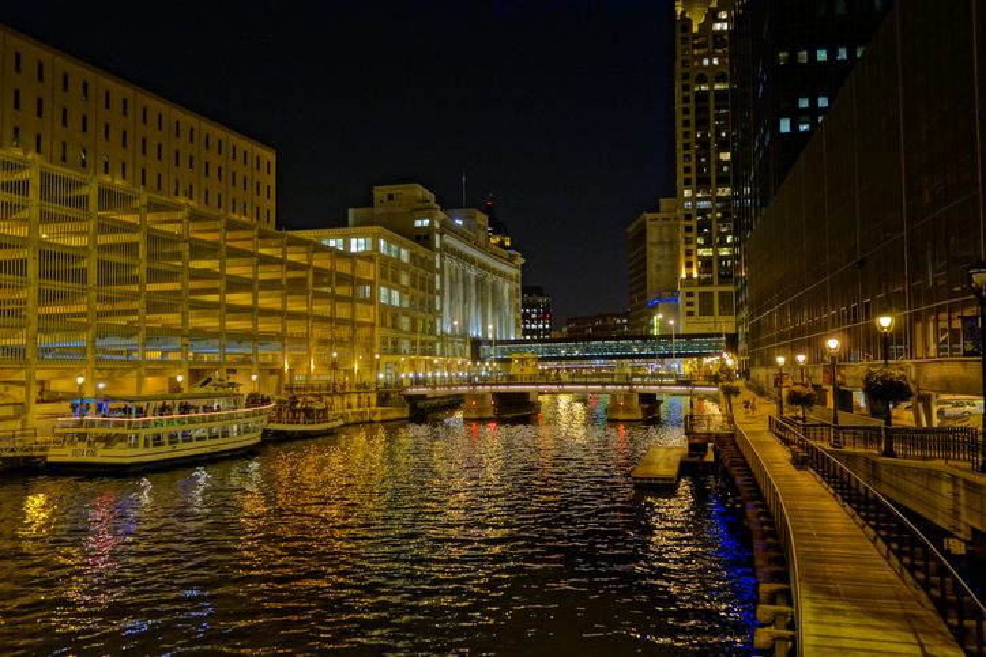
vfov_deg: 42.3
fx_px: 849
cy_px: 328
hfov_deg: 60.3
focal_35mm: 31
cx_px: 493
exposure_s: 1/13
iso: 800
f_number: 2.2
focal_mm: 11.46
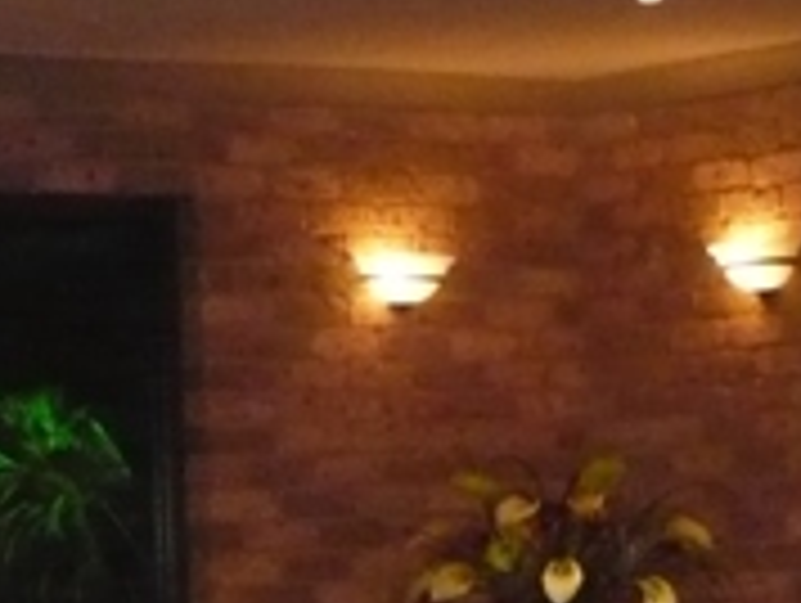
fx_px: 3638
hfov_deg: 12.6
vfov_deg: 9.3
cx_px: 351
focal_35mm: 157
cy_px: 801
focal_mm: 5.8
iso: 640
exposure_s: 1/30
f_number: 2.8
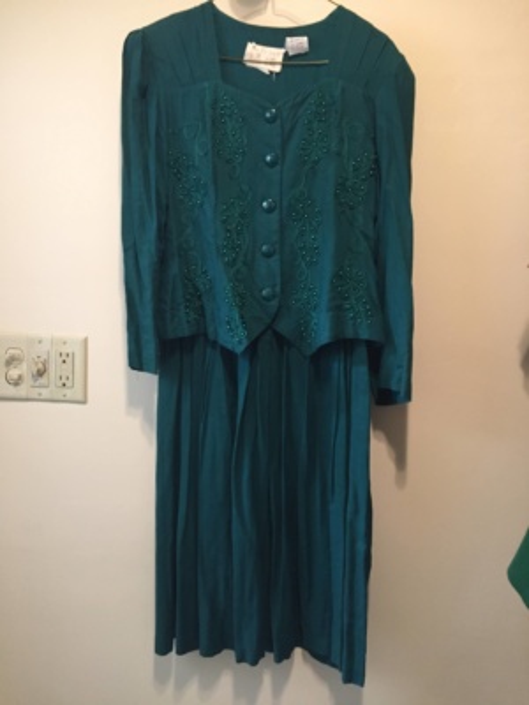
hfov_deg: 48.2
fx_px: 591
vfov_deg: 61.7
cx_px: 264
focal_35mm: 29
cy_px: 352
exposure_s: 1/24
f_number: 2.2
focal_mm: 4.15
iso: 250
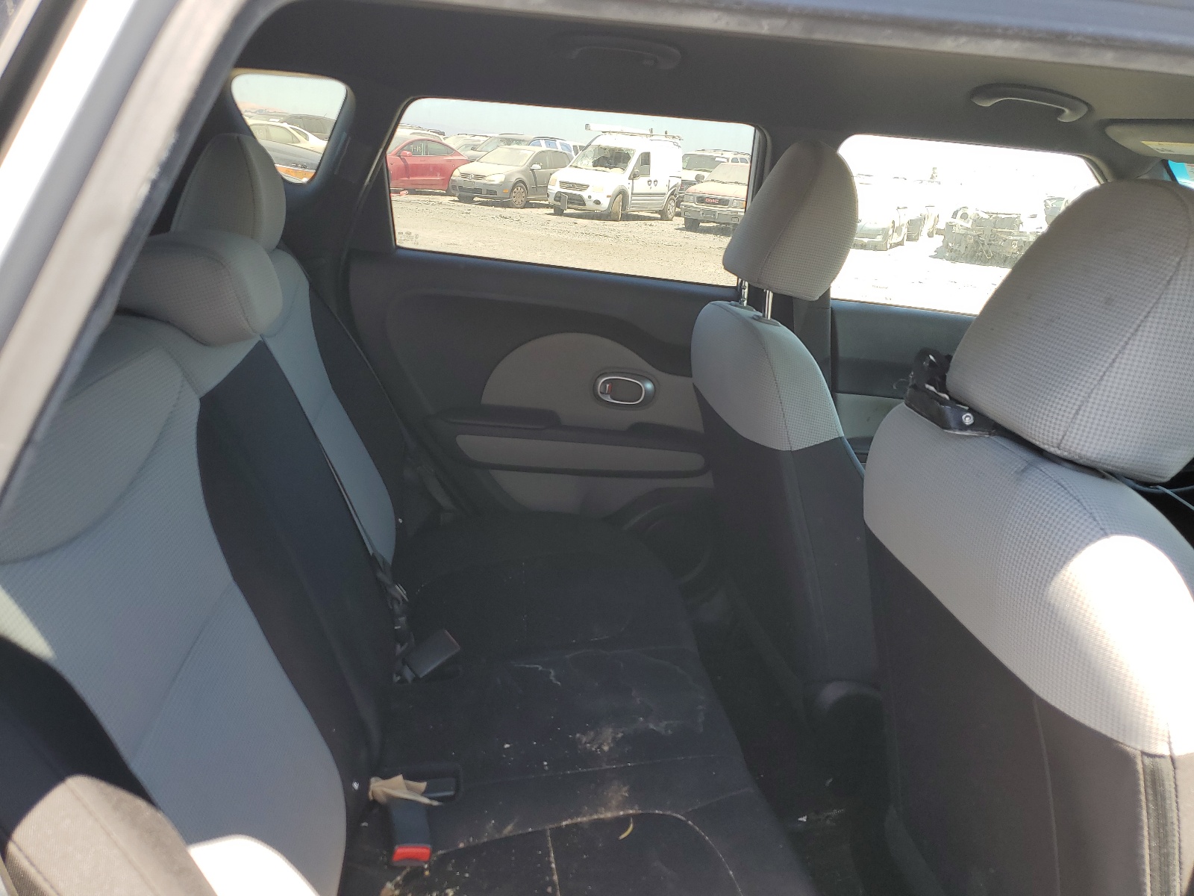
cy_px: 448
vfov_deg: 53.1
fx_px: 897
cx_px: 597
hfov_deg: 67.3
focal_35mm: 26
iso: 50
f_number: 1.5
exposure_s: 1/303
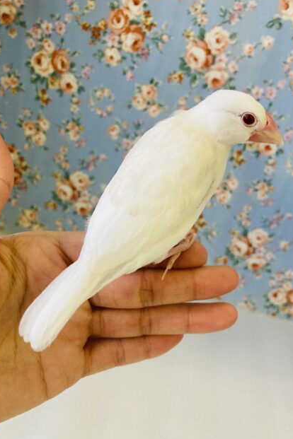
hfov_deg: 43.6
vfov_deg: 61.9
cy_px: 221
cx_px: 160
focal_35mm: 30
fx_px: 366
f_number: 1.8
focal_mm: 3.99
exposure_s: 1/100
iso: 80
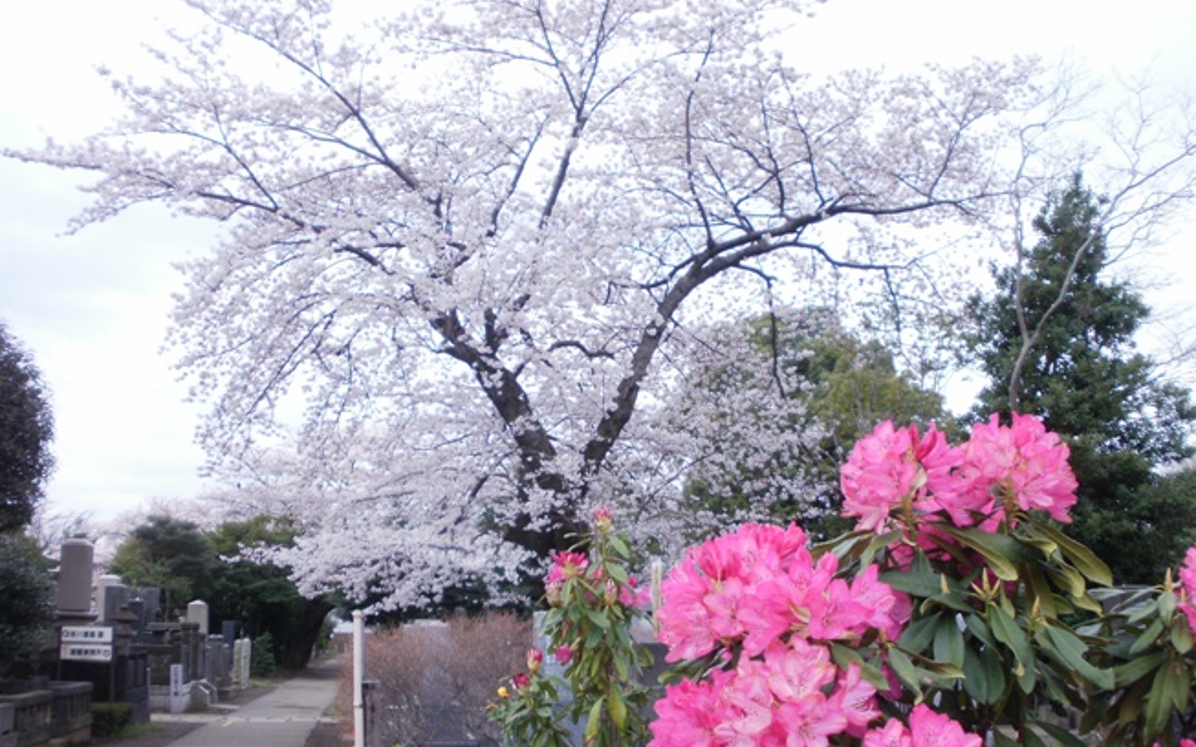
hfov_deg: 50.4
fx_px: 1271
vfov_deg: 32.7
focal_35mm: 39
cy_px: 439
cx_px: 602
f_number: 3.5
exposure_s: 1/100
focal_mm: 6.3
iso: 100
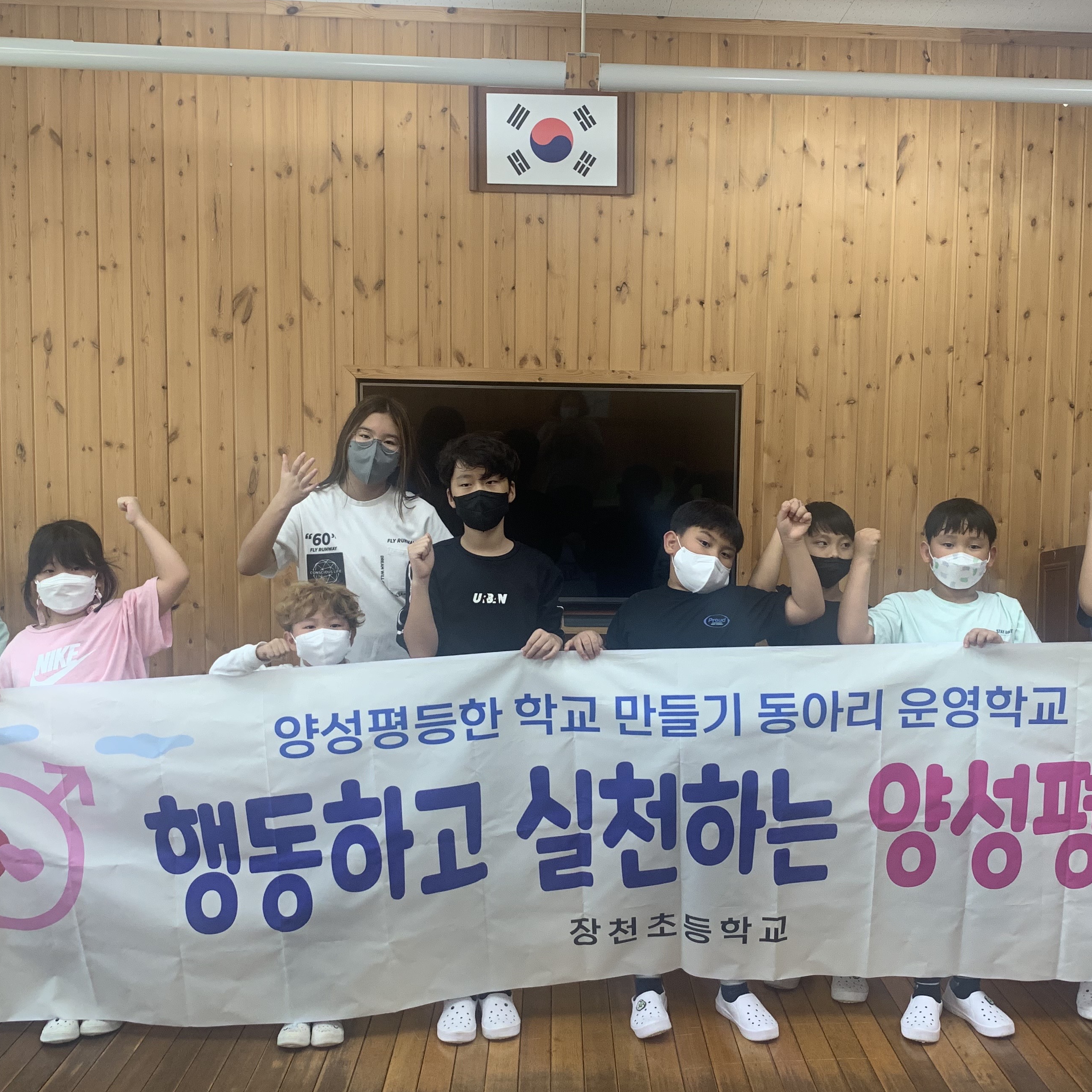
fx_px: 1285
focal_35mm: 36
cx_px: 634
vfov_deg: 46.0
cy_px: 555
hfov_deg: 45.9
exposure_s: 1/120
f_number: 1.8
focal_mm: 4.25
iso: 80
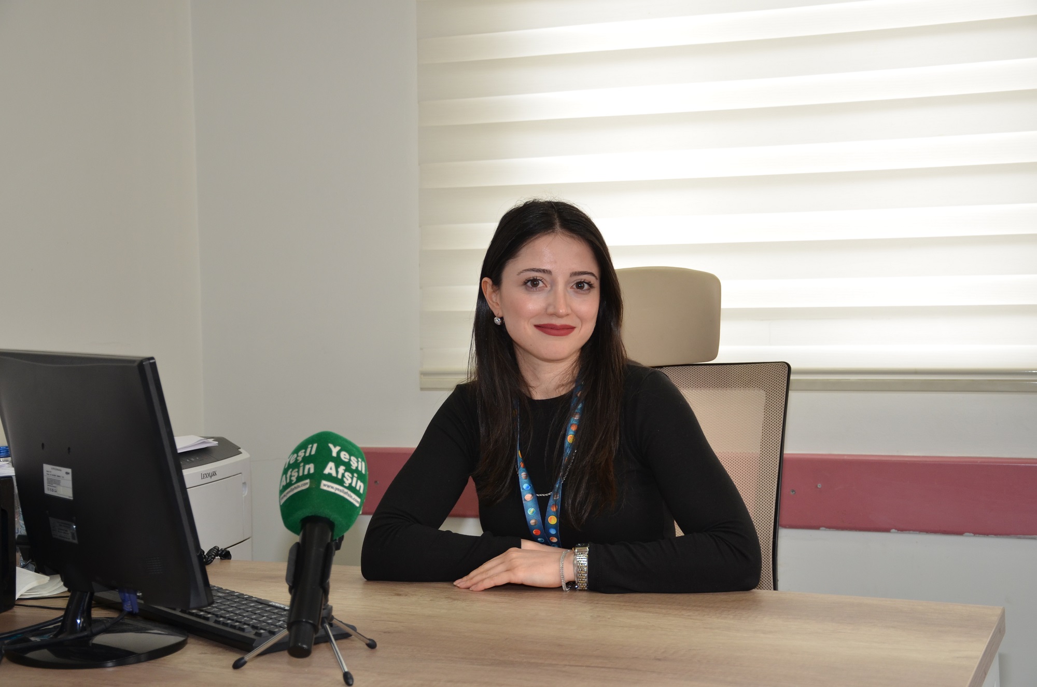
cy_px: 344
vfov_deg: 25.6
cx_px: 518
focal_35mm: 52
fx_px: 1509
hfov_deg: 37.9
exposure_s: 1/60
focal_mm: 35
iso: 400
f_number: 4.2
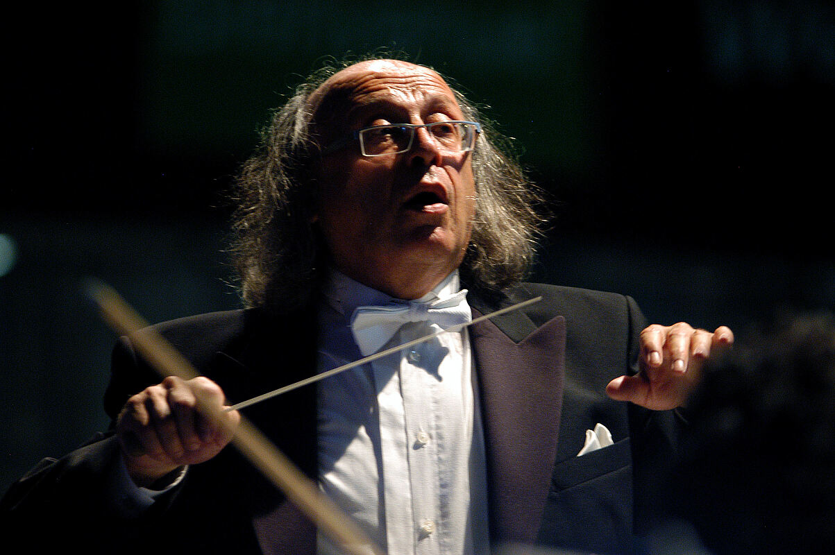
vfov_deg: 4.6
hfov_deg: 6.9
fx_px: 6952
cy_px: 278
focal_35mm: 300
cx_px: 418
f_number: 2.8
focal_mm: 200
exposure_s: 1/50
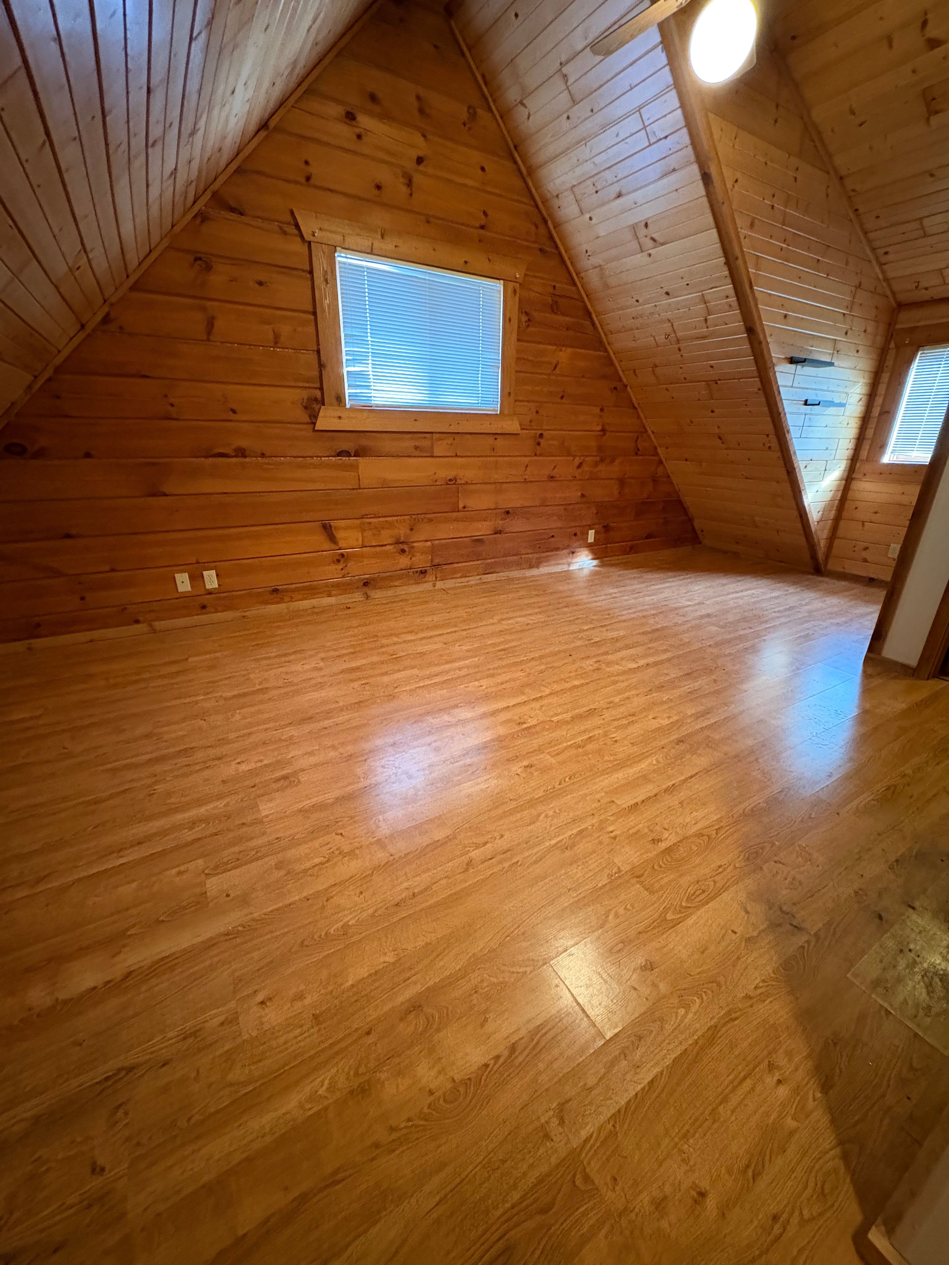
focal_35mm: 14
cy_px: 632
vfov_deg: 102.1
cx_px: 474
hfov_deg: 85.7
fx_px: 512
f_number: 2.2
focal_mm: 2.22
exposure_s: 1/30
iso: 1000
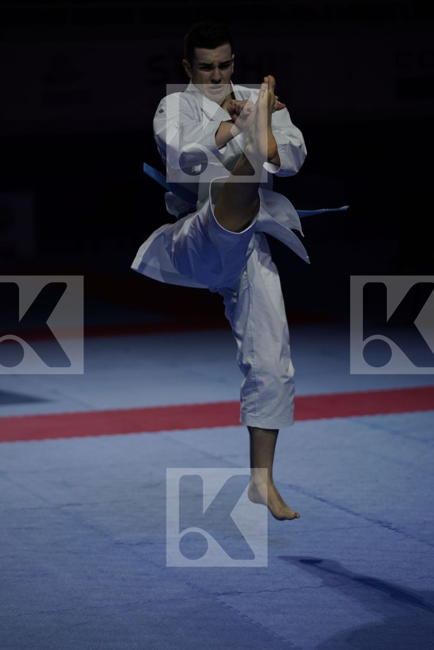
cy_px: 325
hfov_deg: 10.5
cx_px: 217
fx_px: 2351
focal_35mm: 130
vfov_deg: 15.8
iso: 125
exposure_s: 1/500
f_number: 2.8
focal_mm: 130
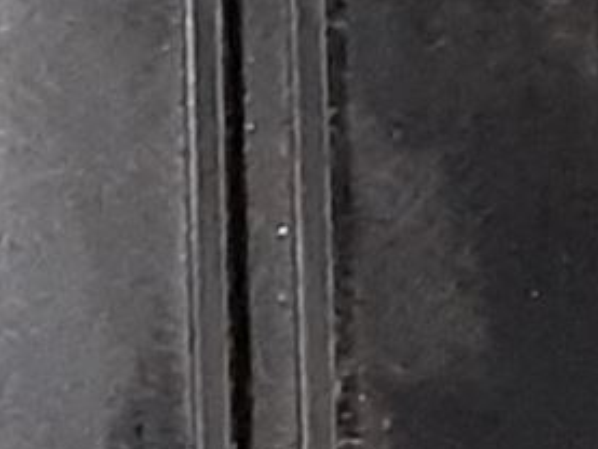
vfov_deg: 7.7
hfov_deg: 10.3
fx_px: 3318
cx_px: 168
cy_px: 427
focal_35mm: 192
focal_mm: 3.93
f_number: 1.7
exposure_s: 1/50
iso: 160
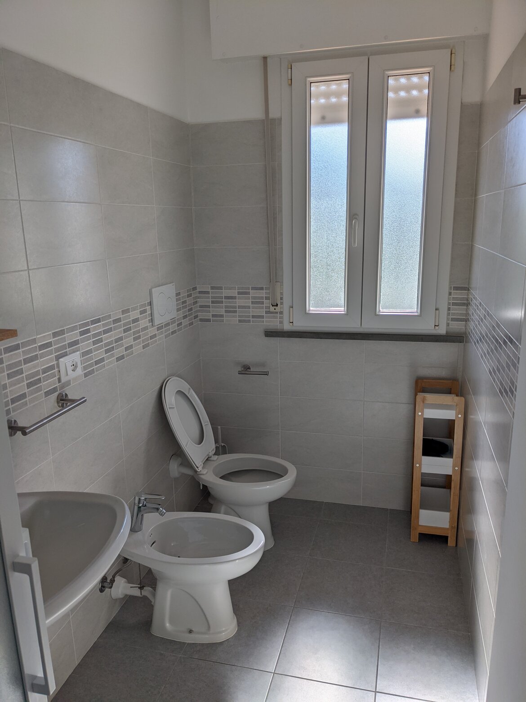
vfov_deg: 65.3
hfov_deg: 51.4
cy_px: 351
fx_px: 547
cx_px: 263
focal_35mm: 27
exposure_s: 1/633
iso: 45
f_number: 1.73
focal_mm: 4.38
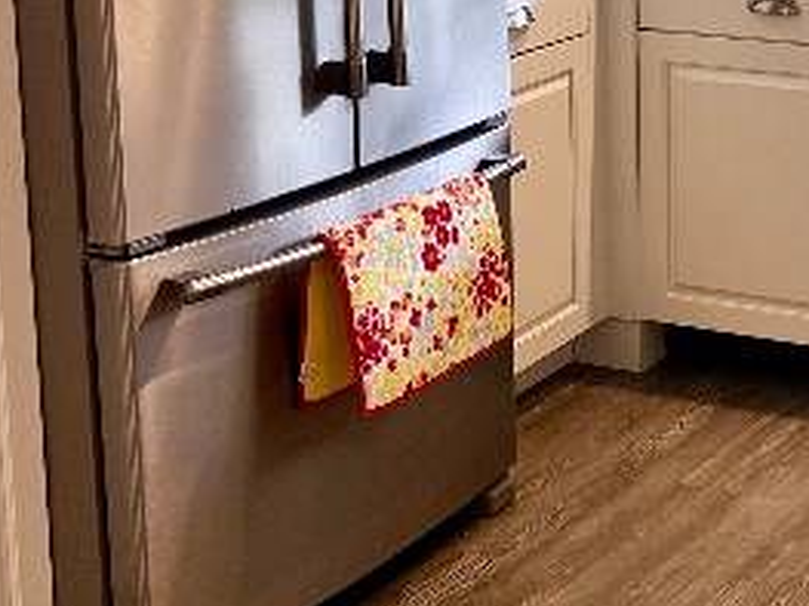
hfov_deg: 22.4
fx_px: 1962
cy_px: 35
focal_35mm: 84
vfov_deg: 17.2
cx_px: 818
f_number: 1.6
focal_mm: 5.96
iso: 64
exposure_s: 1/60
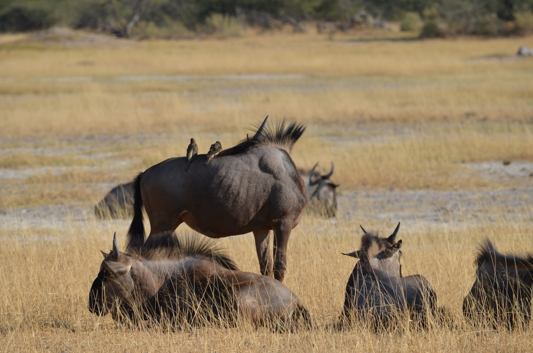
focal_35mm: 330
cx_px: 266
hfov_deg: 6.3
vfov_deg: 4.1
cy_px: 176
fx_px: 4876
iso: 200
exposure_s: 1/800
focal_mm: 220
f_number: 7.1
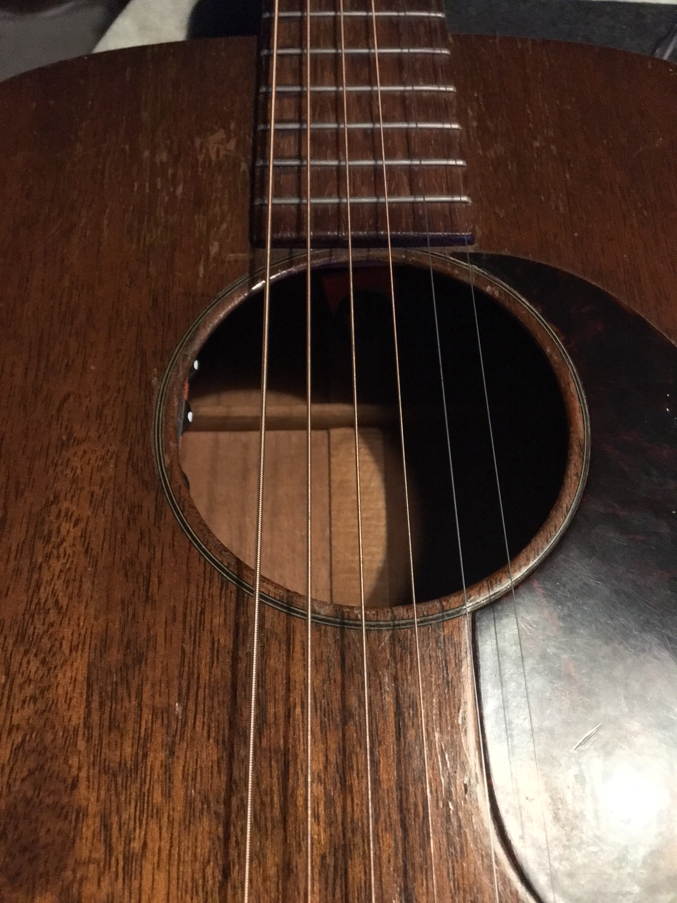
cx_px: 338
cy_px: 452
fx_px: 756
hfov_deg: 48.2
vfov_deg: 61.7
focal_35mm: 29
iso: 800
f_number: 2.2
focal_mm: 4.15
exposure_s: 1/15
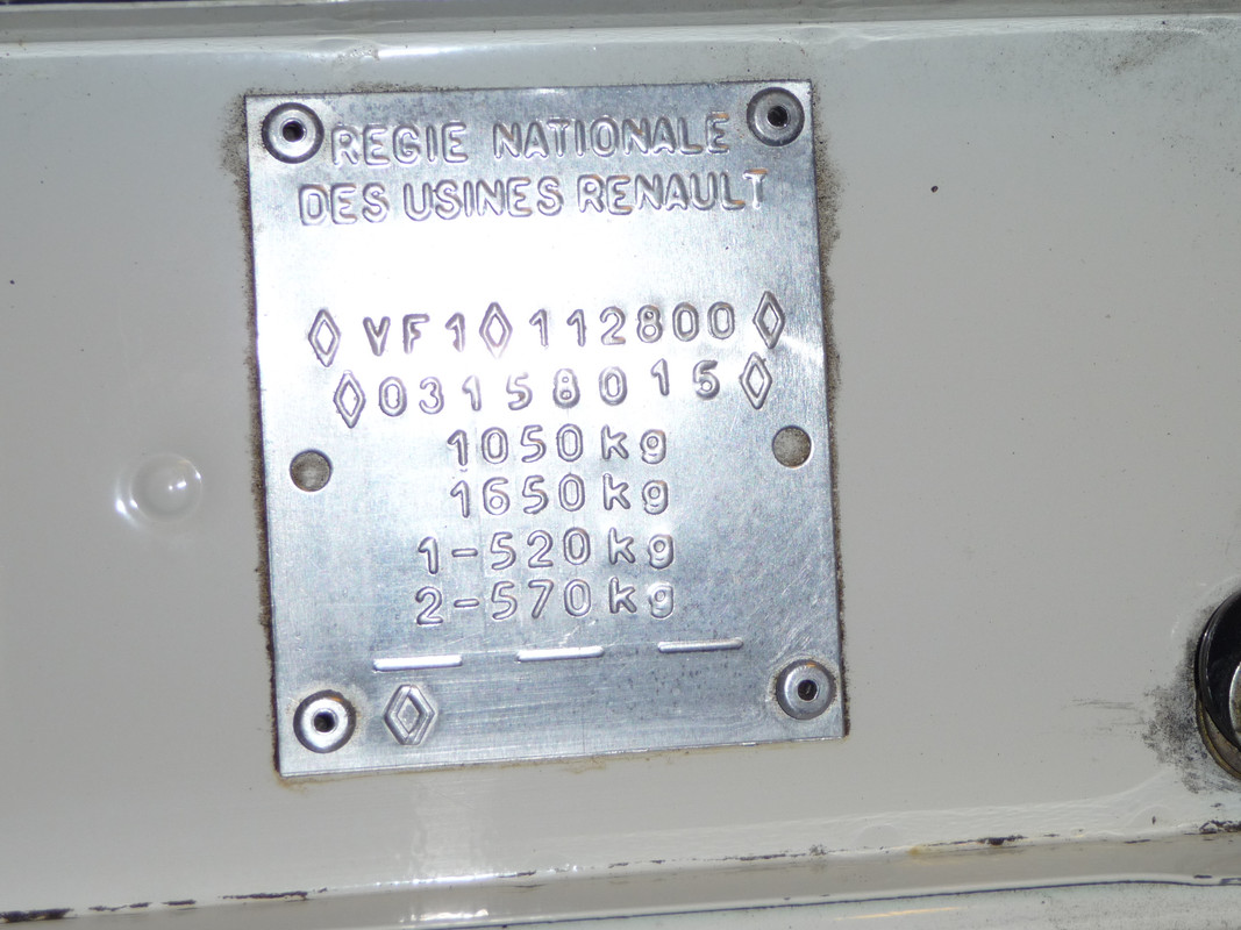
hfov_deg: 30.3
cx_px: 620
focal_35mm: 64
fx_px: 2294
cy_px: 465
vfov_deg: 22.9
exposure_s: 1/30
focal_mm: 9.8
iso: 100
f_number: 4.4
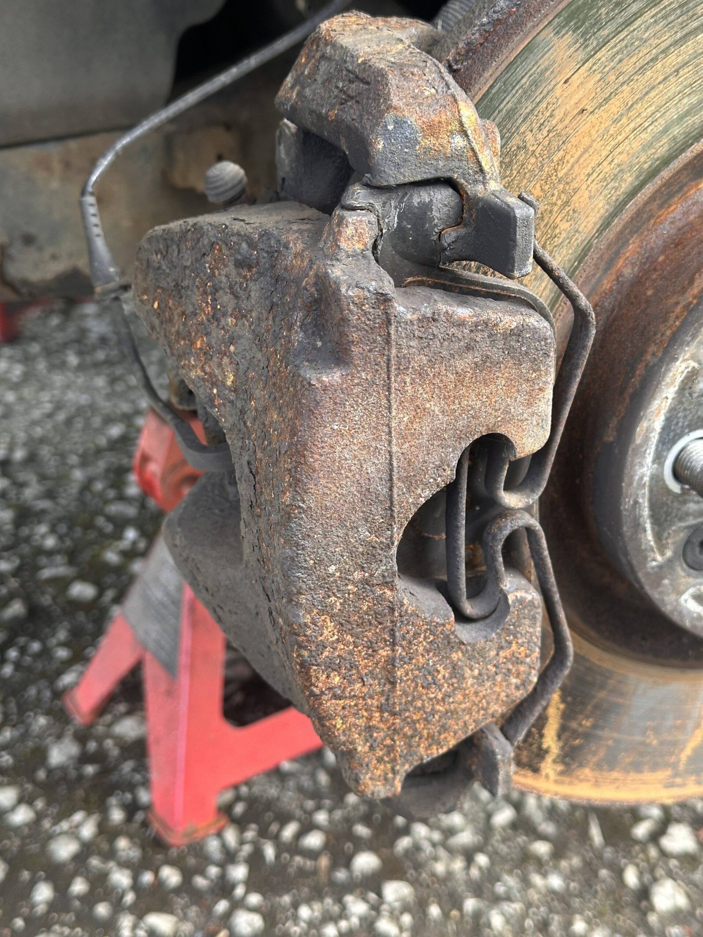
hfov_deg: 30.3
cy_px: 468
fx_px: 1300
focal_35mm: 48
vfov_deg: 39.7
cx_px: 352
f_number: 1.78
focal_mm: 6.86
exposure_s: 1/121
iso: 80
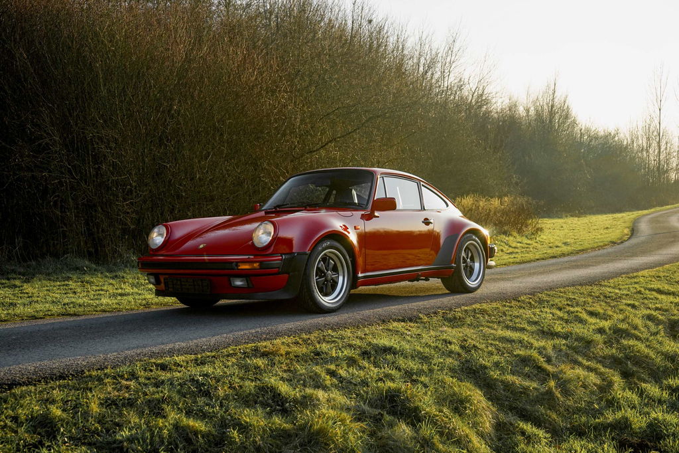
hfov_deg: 43.6
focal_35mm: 45
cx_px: 340
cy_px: 226
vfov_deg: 29.8
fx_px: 848
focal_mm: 45
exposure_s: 1/320
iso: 400
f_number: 7.1
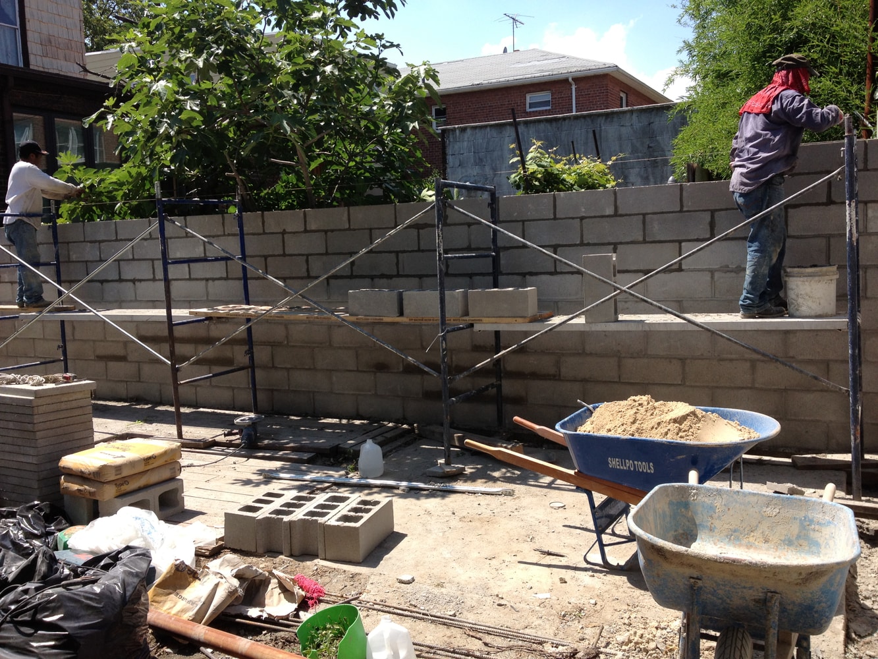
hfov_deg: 52.6
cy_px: 330
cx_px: 439
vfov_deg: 40.7
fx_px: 888
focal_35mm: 35
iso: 64
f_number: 2.4
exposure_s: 1/1022
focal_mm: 4.28
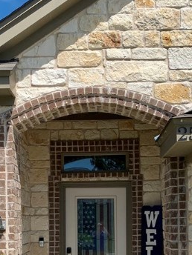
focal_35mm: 58
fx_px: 429
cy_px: 224
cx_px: 89
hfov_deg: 25.2
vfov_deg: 31.8
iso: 25
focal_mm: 4.25
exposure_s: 1/3521
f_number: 1.8
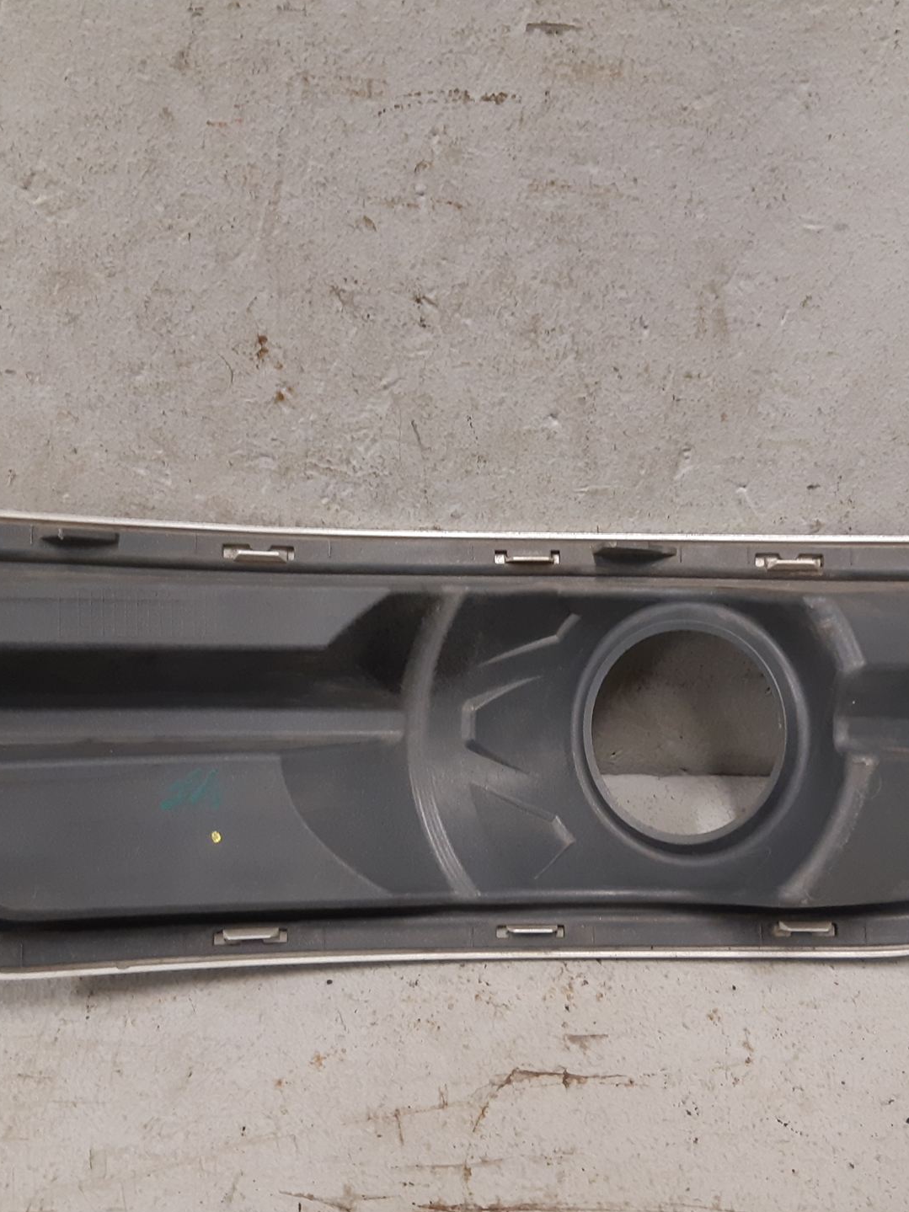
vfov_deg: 50.1
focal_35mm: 37
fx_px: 1296
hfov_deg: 38.4
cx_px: 569
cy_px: 643
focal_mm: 3.93
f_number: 1.7
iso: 200
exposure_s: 1/50
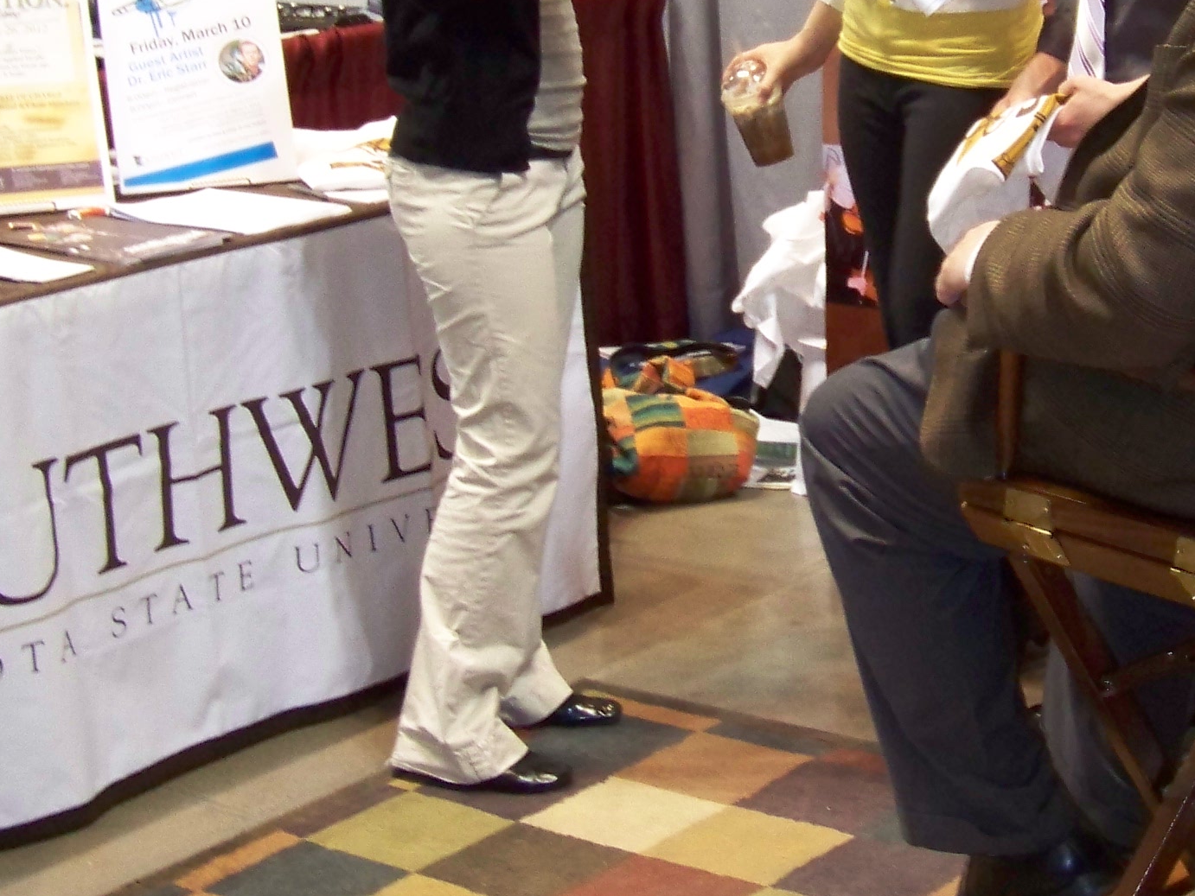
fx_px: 2935
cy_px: 79
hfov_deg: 22.9
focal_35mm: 85
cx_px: 851
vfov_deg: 17.1
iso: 200
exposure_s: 1/30
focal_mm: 5.85
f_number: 2.8
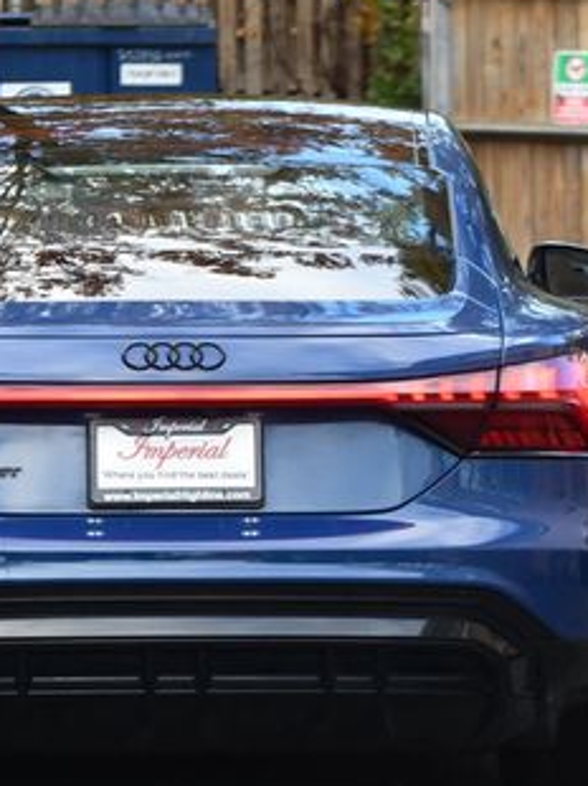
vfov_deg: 6.7
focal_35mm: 298
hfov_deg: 5.0
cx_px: 155
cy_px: 385
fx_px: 6759
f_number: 4.8
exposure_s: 1/250
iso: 500
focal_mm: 100
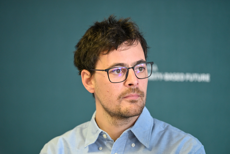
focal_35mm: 200
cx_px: 115
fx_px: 1278
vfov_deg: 6.9
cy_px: 77
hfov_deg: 10.3
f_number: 2.8
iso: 2000
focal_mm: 200
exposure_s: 1/250
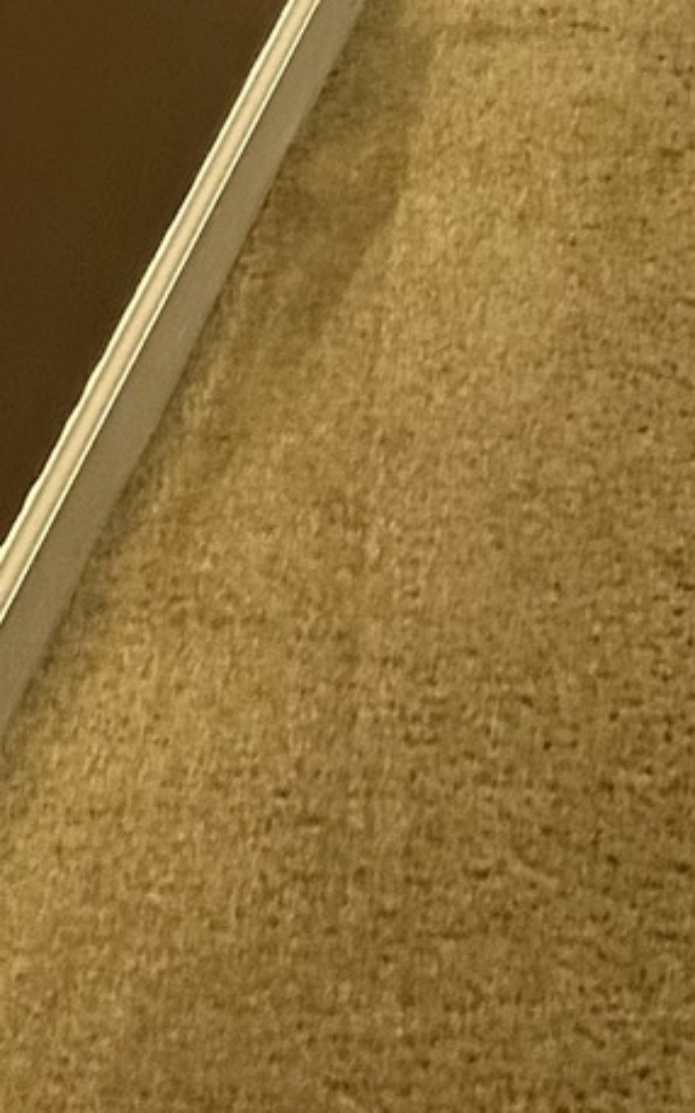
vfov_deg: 13.6
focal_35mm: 128
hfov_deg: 9.8
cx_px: 1193
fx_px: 3882
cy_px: -1200
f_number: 1.78
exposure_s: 1/60
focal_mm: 6.86
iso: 400
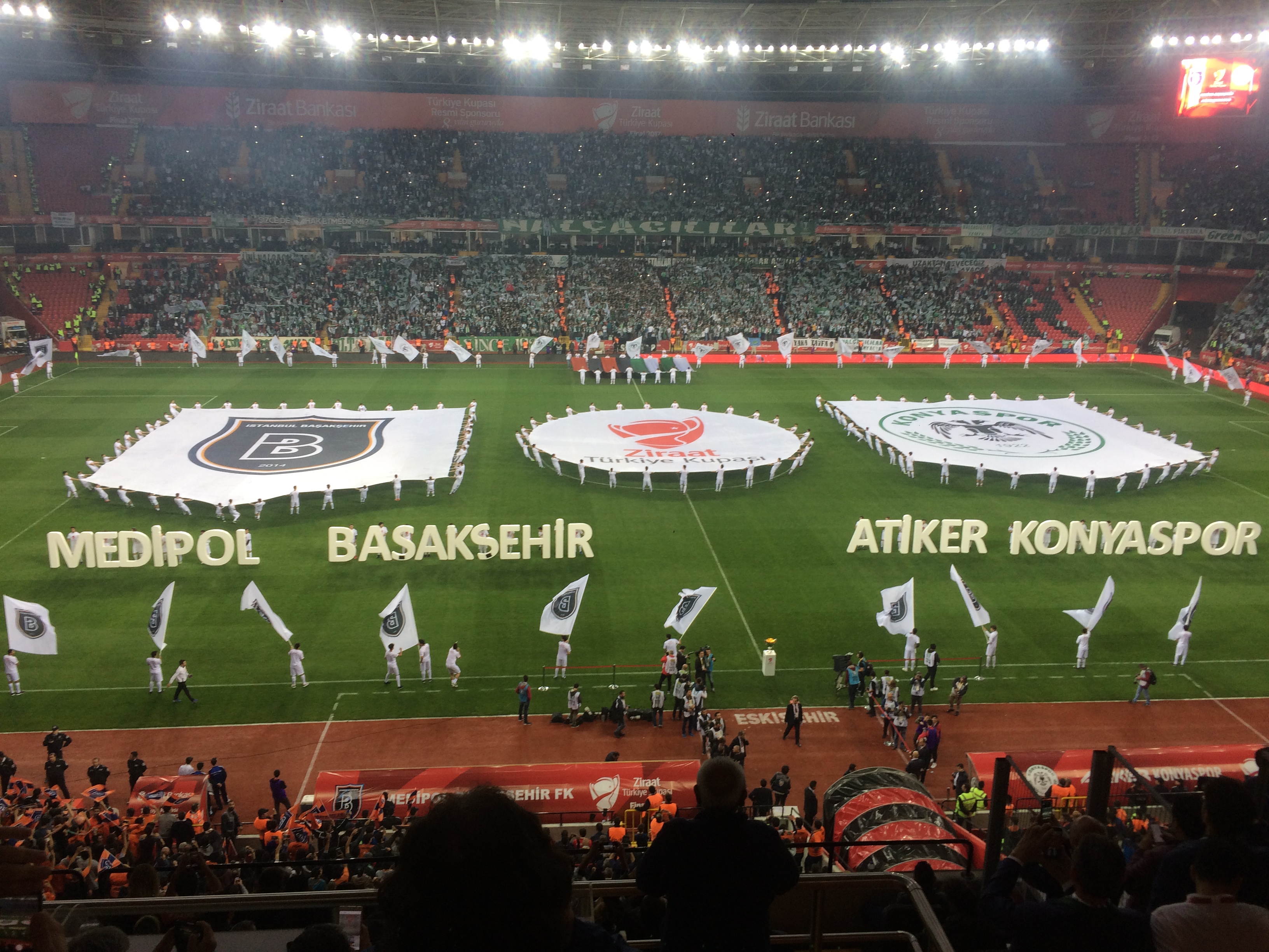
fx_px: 1063
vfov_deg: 48.2
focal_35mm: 29
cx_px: 634
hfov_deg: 61.7
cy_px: 476
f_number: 2.2
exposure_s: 1/100
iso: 50
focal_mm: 4.15
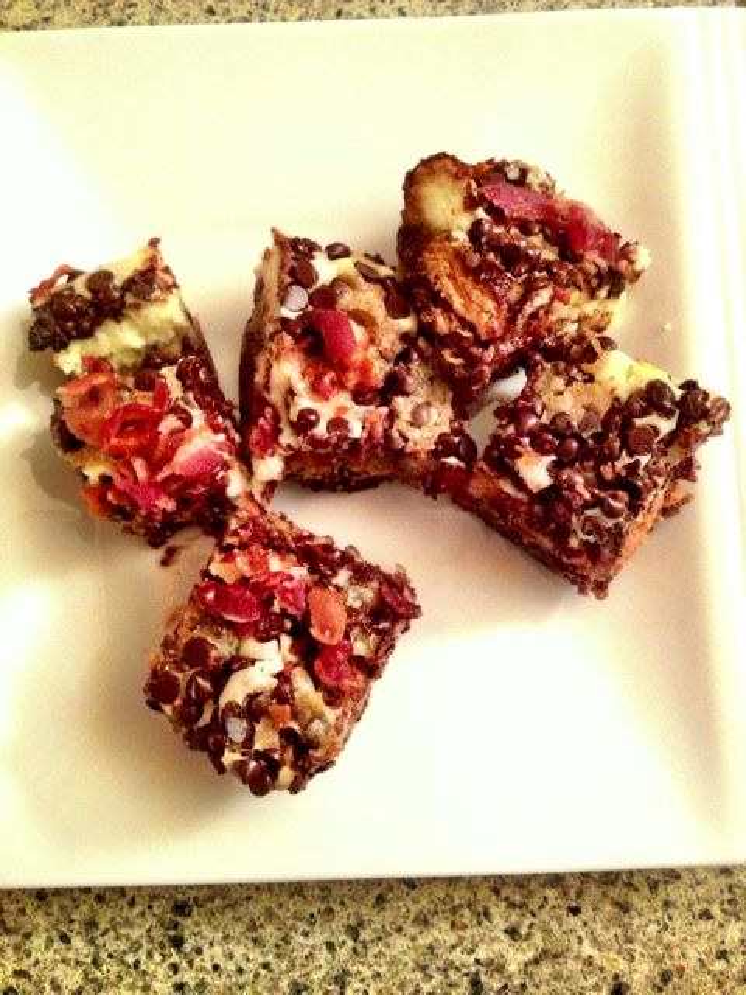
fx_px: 1006
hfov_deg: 40.7
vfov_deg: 52.6
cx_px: 373
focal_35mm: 35
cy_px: 498
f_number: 2.4
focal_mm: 4.28
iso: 640
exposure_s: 1/15
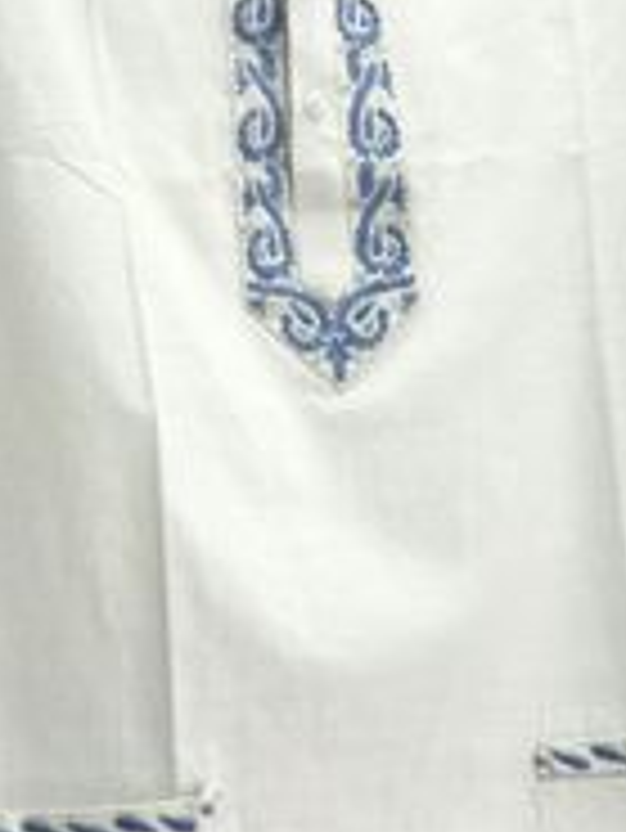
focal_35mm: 123
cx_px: 293
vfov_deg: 16.0
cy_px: 270
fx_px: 2962
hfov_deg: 12.1
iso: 50
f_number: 2.8
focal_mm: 6.6
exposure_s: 1/50
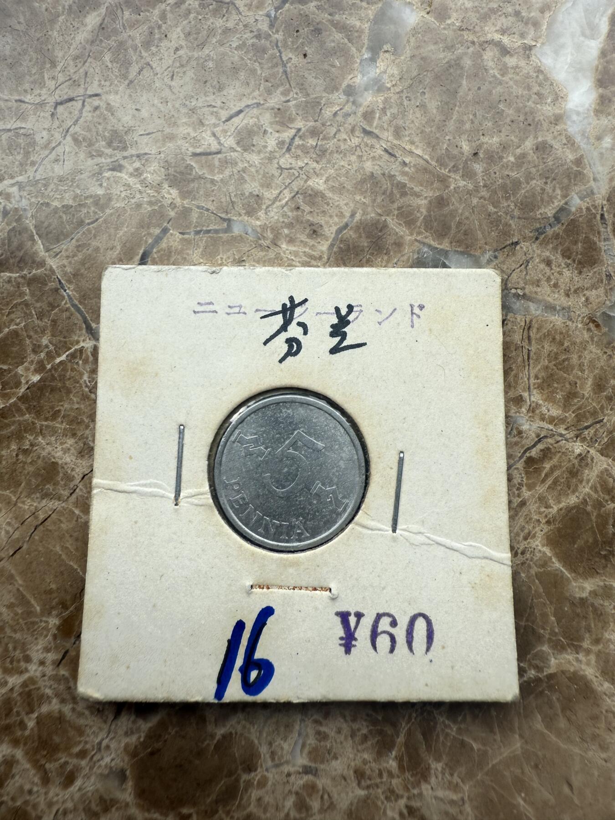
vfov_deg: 71.6
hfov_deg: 56.8
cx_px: 308
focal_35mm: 24
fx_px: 569
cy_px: 410
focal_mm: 2.22
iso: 40
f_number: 2.2
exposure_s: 1/176
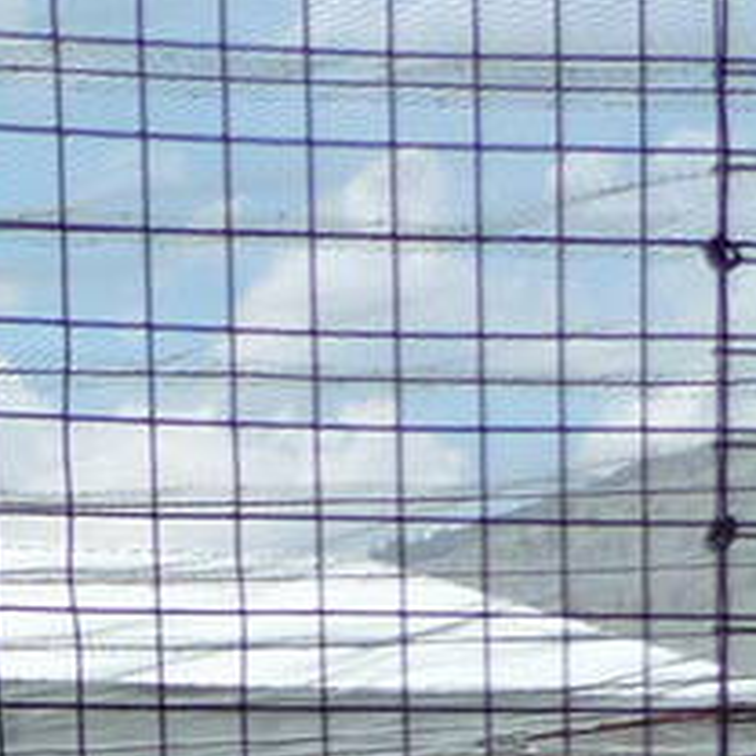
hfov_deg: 7.7
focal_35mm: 190
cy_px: 1654
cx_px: -1668
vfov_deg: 8.6
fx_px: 4695
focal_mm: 4.7
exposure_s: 1/1000
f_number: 3.3
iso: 100
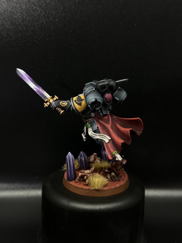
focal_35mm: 48
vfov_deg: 39.7
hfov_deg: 30.3
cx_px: 91
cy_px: 122
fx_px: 336
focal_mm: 6.86
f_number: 1.78
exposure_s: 1/50
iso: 80
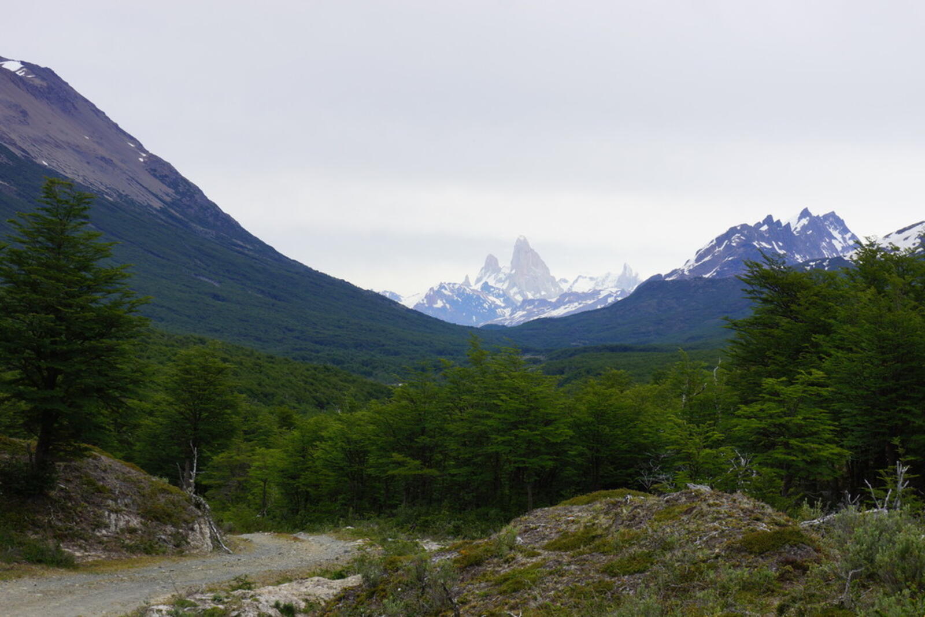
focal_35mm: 82
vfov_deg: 16.7
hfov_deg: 24.8
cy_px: 308
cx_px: 462
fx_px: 2107
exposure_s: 1/125
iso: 100
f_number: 9
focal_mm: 55
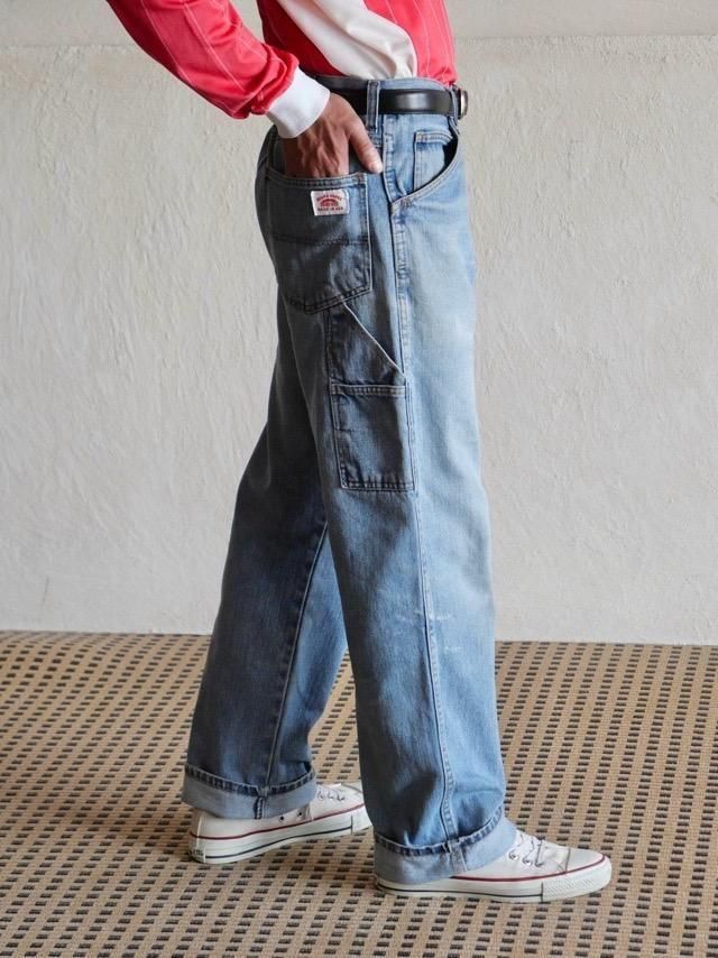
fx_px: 2546
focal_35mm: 92
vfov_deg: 21.3
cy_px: 479
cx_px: 359
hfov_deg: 16.1
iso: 1000
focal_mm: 46
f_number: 3.9
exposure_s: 1/100
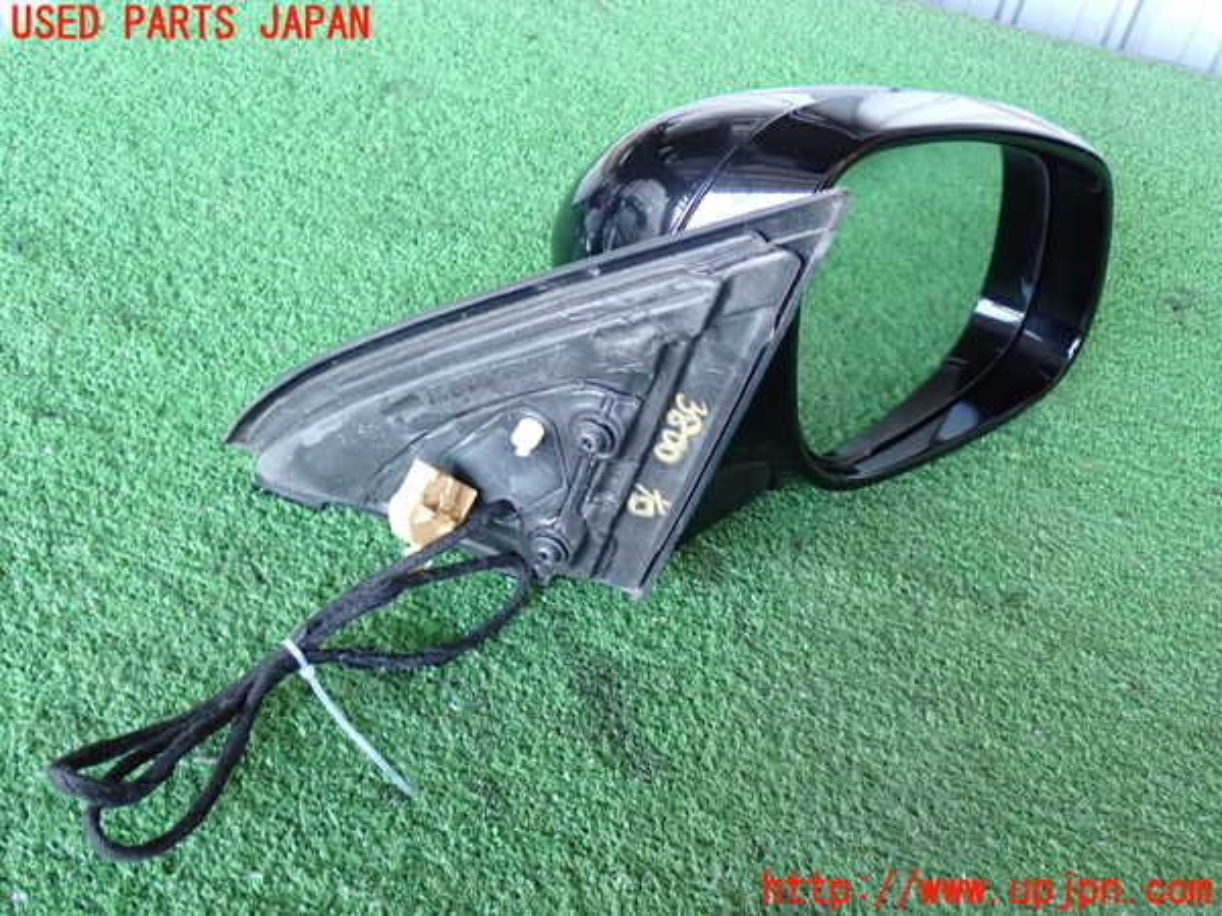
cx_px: 611
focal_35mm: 38
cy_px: 458
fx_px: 1341
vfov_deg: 37.7
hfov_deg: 49.0
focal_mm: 6.83
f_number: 2.7
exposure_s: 1/40
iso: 500
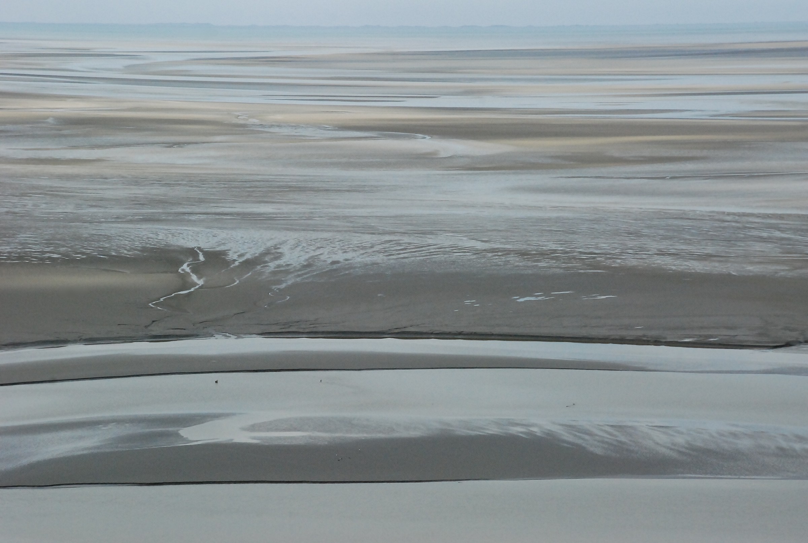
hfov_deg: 17.0
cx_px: 404
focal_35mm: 120
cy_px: 272
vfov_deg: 11.5
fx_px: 2699
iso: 1600
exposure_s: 1/2000
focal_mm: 80
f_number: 11
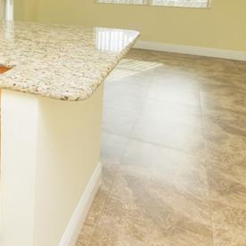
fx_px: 297
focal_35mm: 37
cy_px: 22
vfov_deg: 41.2
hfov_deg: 40.7
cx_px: 14
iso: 500
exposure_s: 1/125
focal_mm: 10
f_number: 5.6
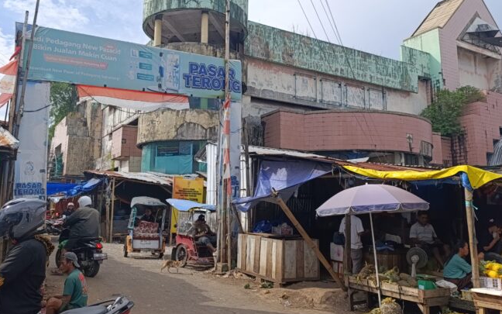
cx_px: 254
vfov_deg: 49.1
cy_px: 132
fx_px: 342
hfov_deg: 72.5
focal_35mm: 25
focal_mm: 6.14
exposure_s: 1/558
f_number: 1.6
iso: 50
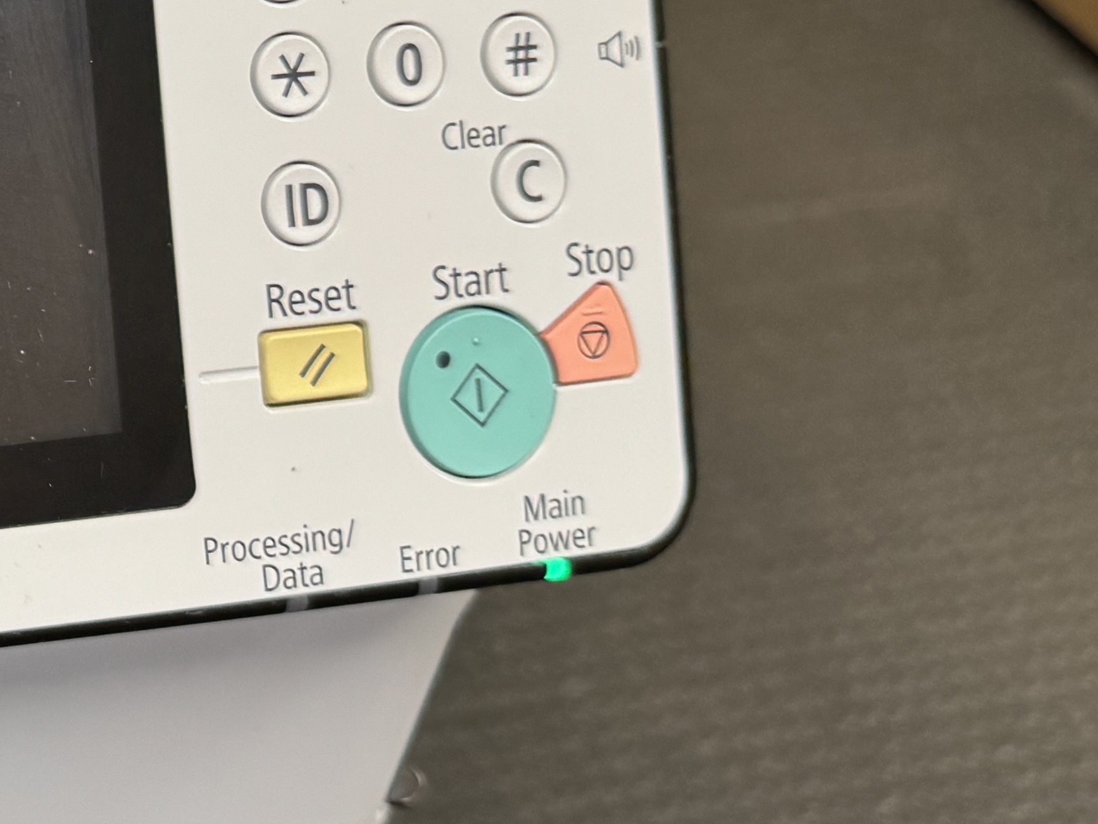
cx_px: -642
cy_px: 160
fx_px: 2506
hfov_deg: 20.4
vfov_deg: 18.5
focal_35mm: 79
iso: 125
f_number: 1.78
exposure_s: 1/120
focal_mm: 6.86
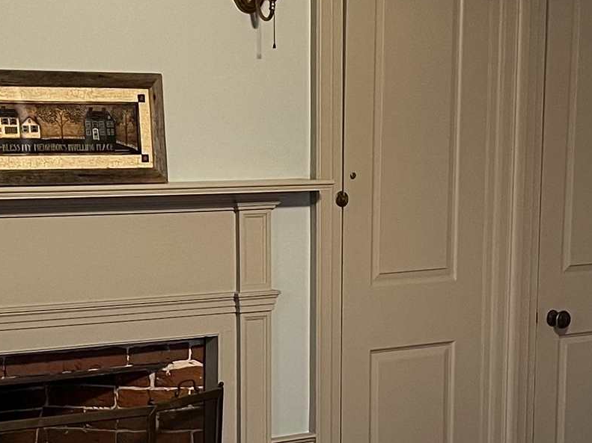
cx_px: 302
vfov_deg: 14.4
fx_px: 1727
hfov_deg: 19.5
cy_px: 433
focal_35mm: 101
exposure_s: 1/60
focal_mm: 5.7
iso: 250
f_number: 1.5
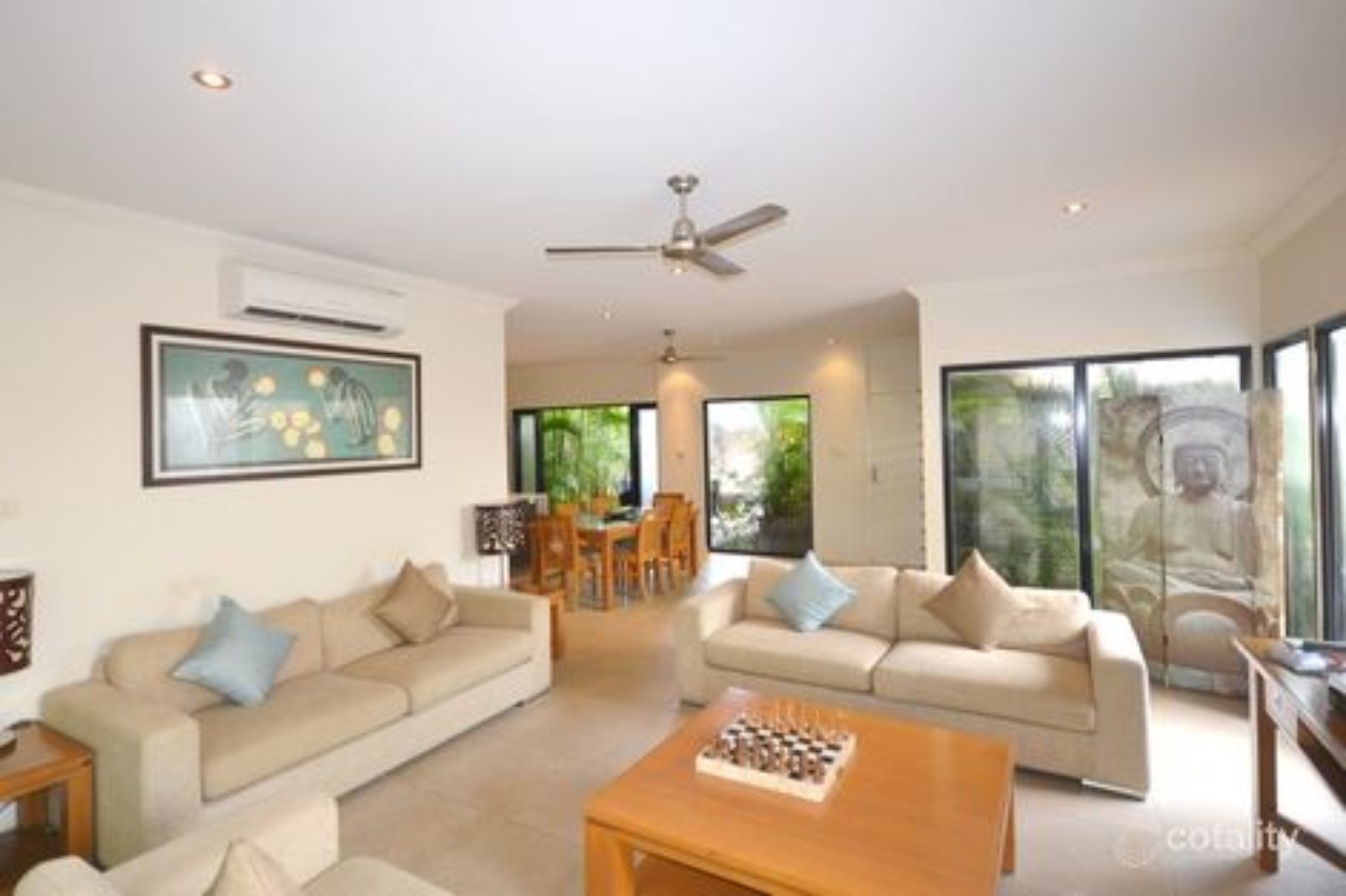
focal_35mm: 17
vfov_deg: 69.6
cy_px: 448
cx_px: 673
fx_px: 645
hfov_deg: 92.5
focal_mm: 11.5
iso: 900
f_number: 4.2
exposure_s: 1/60
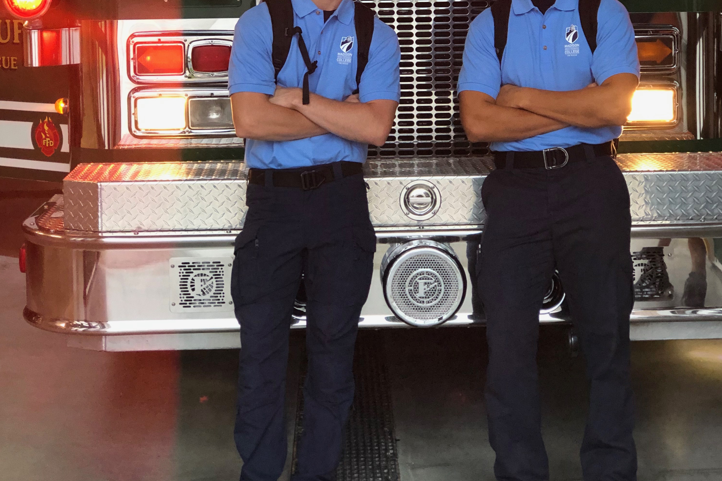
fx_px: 1604
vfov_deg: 16.8
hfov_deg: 25.4
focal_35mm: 80
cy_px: 42
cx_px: 359
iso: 200
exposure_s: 1/30
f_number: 2.8
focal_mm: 6.6
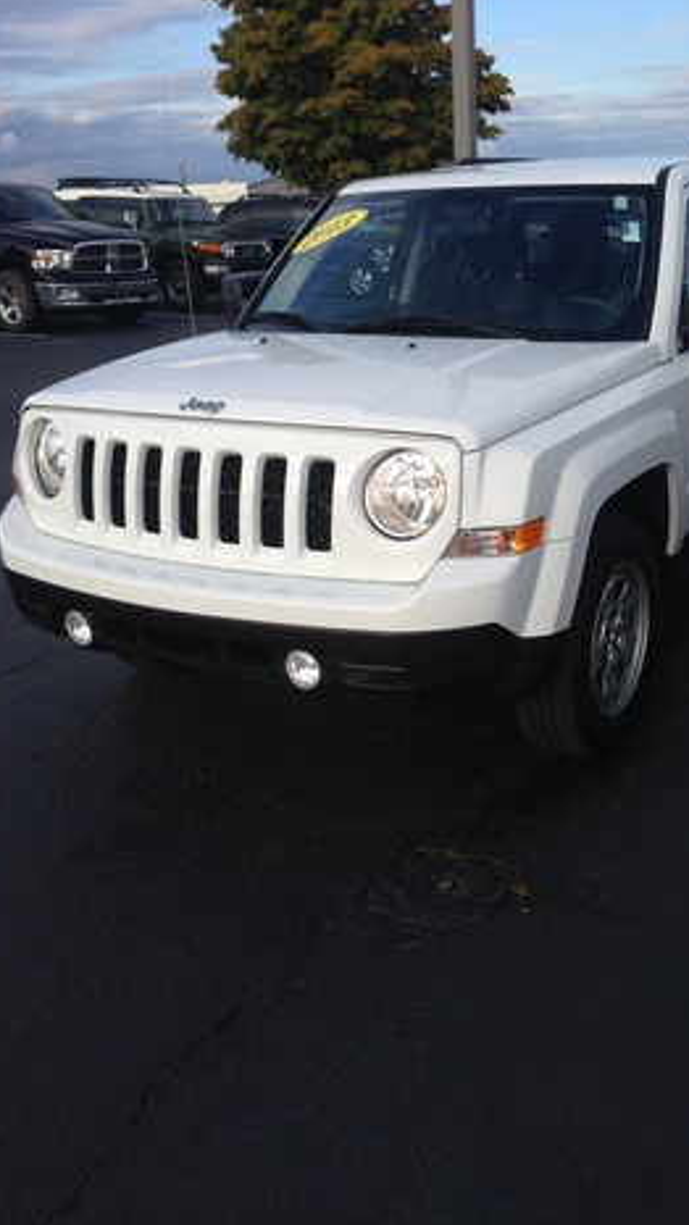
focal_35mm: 37
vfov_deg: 54.0
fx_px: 1202
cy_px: 620
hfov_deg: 31.8
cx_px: 442
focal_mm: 4.12
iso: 50
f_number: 2.4
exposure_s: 1/1106
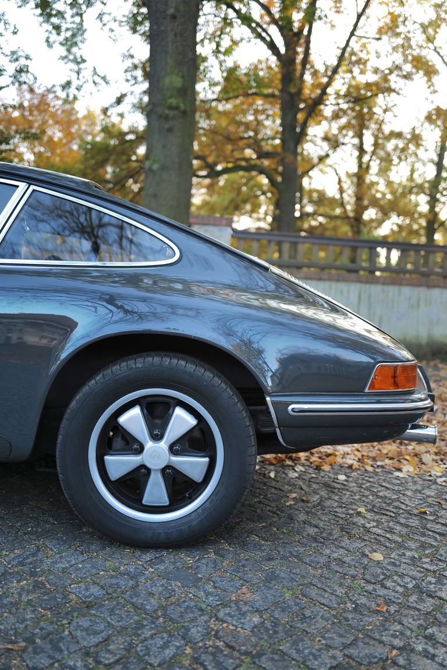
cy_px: 335
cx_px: 224
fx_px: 521
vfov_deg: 65.4
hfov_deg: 46.5
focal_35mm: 28
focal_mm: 28
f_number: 1.7
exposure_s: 1/250
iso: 100
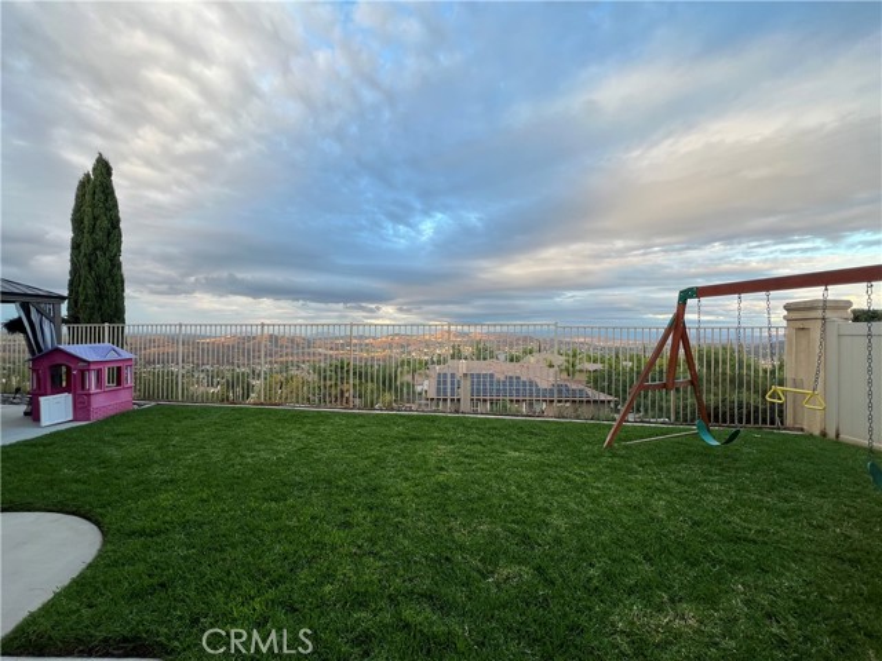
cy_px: 330
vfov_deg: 89.9
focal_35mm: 13
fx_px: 331
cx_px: 441
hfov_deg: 106.2
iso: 32
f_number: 1.8
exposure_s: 1/114
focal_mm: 1.57
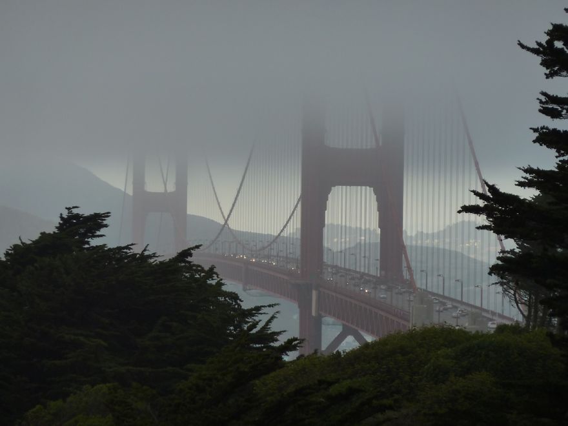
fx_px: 4266
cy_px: 213
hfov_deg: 7.6
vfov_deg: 5.7
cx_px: 284
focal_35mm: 260
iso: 125
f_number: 4.7
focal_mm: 42.6
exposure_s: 1/125
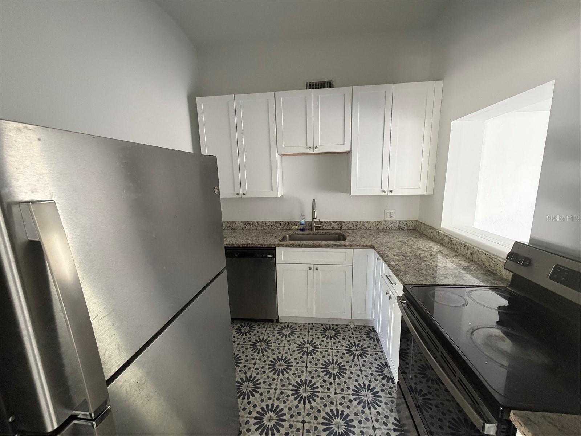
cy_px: 218
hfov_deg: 102.1
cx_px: 290
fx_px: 235
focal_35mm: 14
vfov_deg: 85.7
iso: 500
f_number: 2.2
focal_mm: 2.22
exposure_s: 1/60
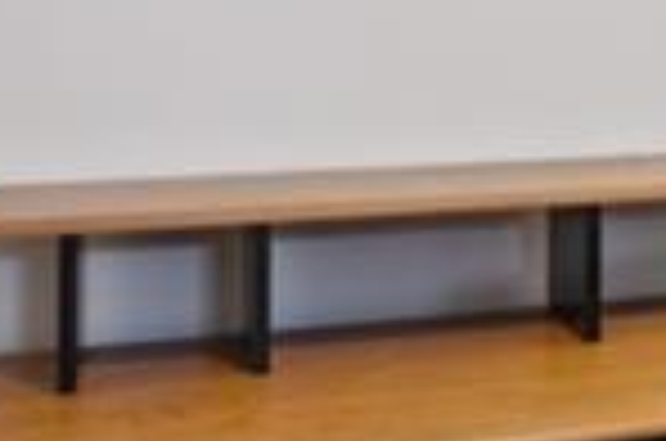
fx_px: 1791
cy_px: -34
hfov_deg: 16.5
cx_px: 1300
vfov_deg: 13.8
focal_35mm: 97
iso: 400
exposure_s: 1/1.67
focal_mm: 14
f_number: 18
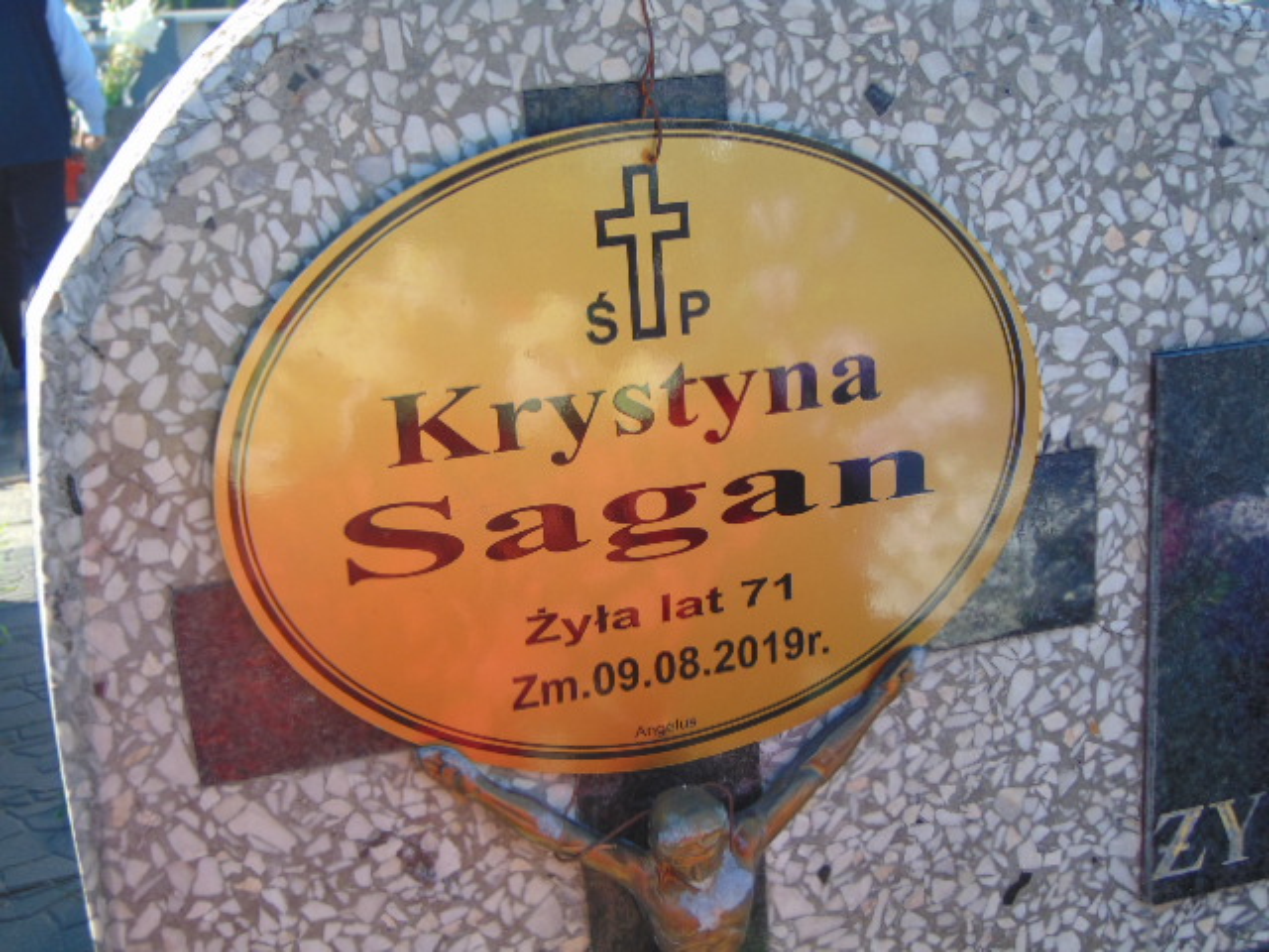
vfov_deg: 29.1
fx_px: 1833
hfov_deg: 38.2
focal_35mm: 50
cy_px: 476
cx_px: 634
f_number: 3.5
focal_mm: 9
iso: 80
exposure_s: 1/320
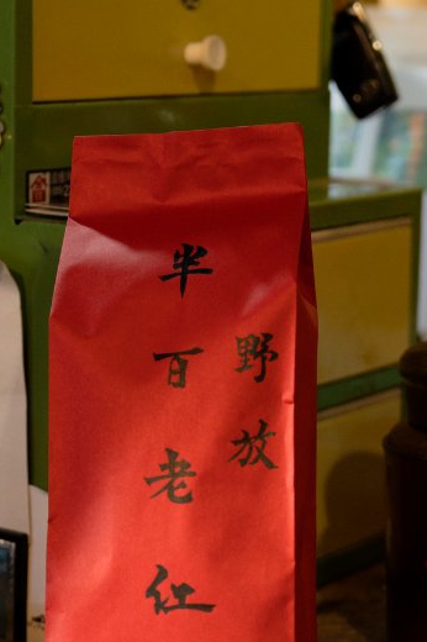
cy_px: 358
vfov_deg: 19.3
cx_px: 131
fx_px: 1888
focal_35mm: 106
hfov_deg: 12.9
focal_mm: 34
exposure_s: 1/100
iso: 400
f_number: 2.8
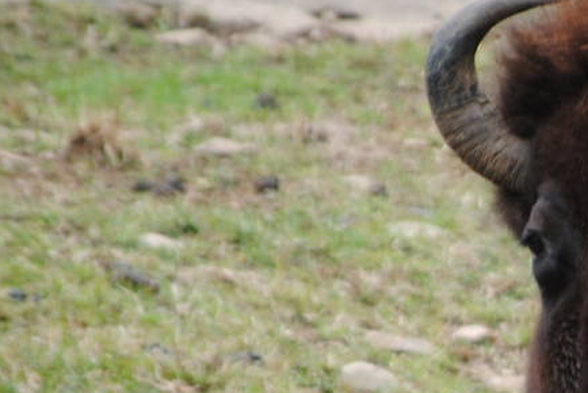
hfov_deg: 1.9
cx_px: 940
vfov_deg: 1.2
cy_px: 376
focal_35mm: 1107
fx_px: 18092
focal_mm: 200
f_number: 5.6
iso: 160
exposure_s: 1/125
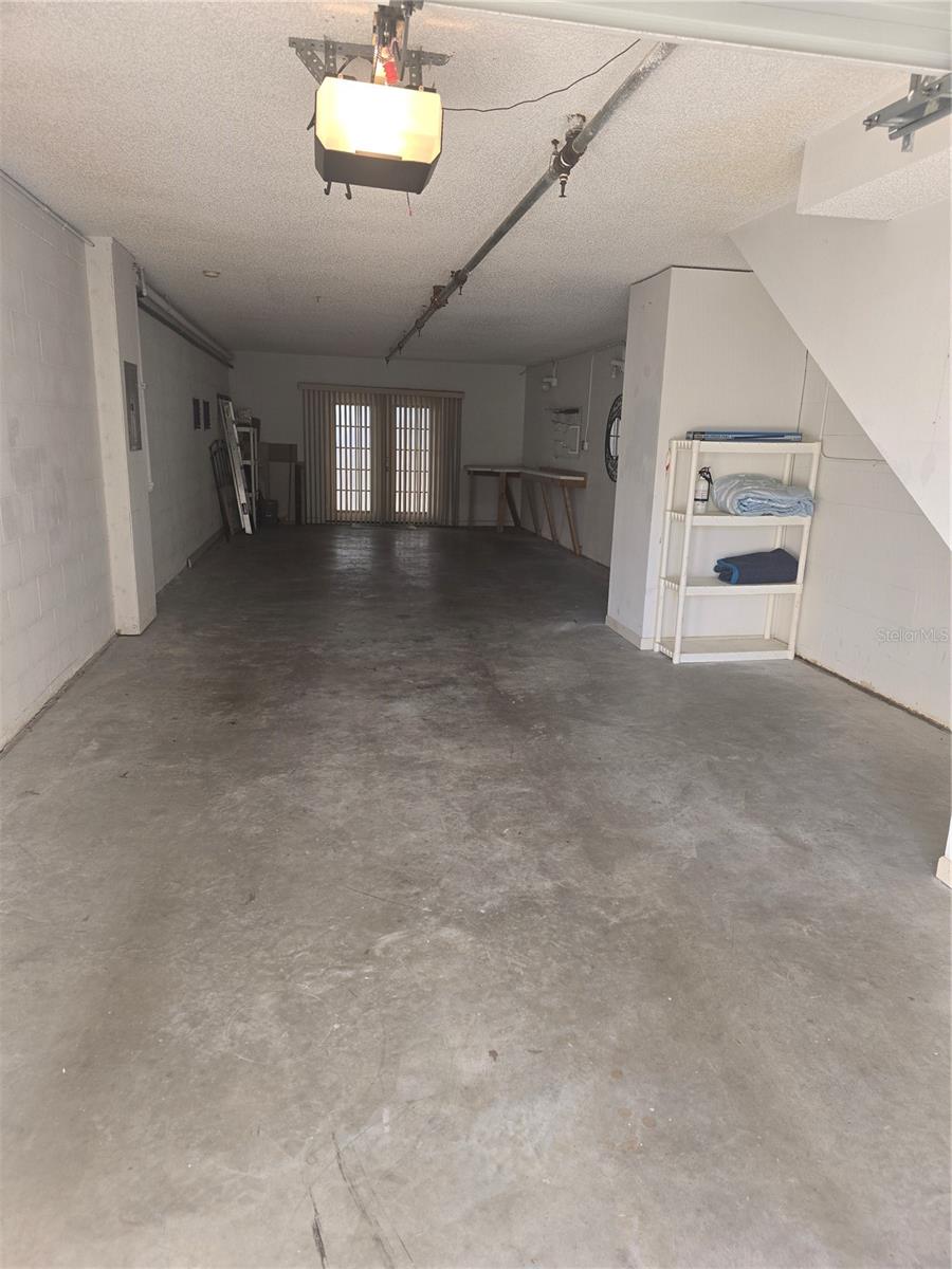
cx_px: 476
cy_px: 634
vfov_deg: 73.9
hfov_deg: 58.9
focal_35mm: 23
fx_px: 843
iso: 20
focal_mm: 6.3
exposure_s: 1/60
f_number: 1.7
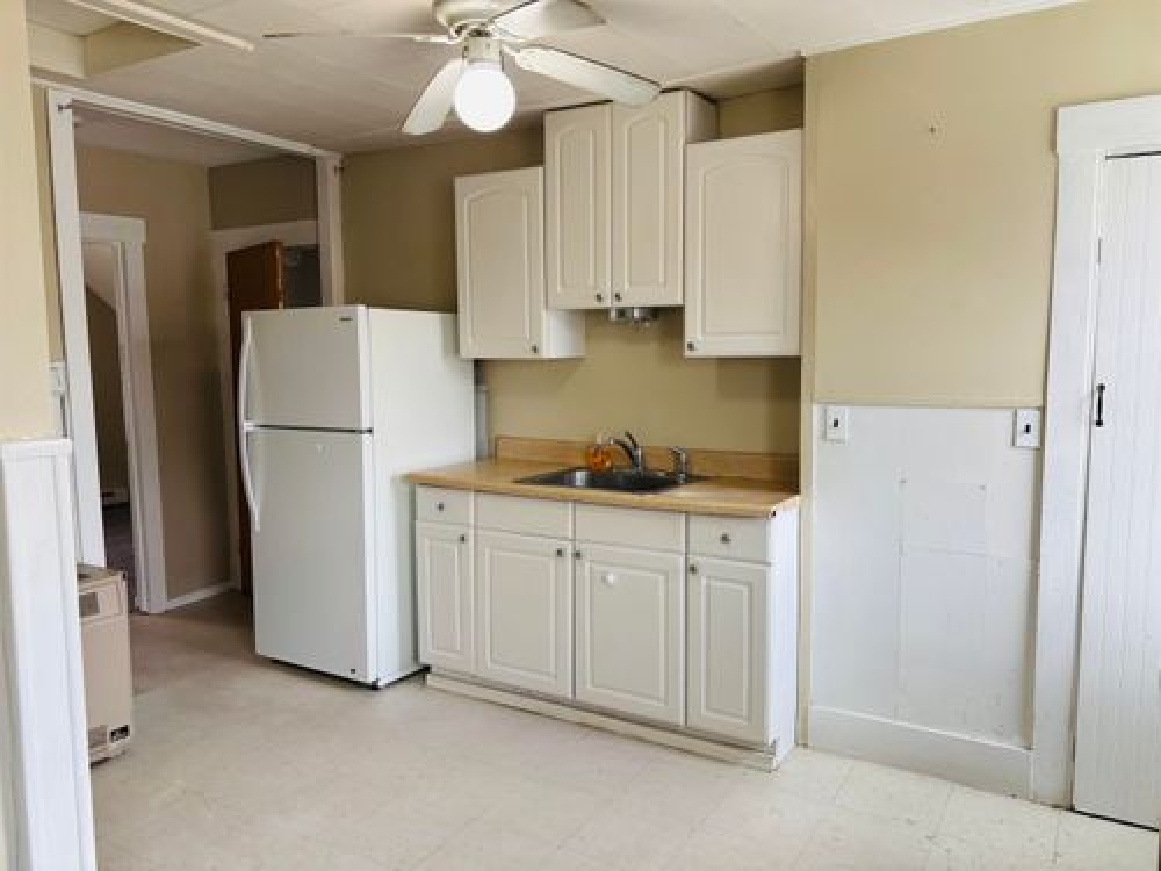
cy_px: 436
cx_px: 580
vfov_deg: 53.1
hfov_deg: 67.3
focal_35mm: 26
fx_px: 872
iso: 80
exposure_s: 1/120
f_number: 1.6
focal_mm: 5.96
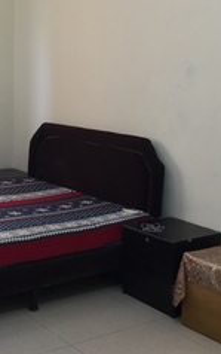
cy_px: 147
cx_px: -5
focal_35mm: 59
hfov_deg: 21.2
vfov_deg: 34.4
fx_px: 568
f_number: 2.2
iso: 200
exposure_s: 1/33
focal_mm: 4.15
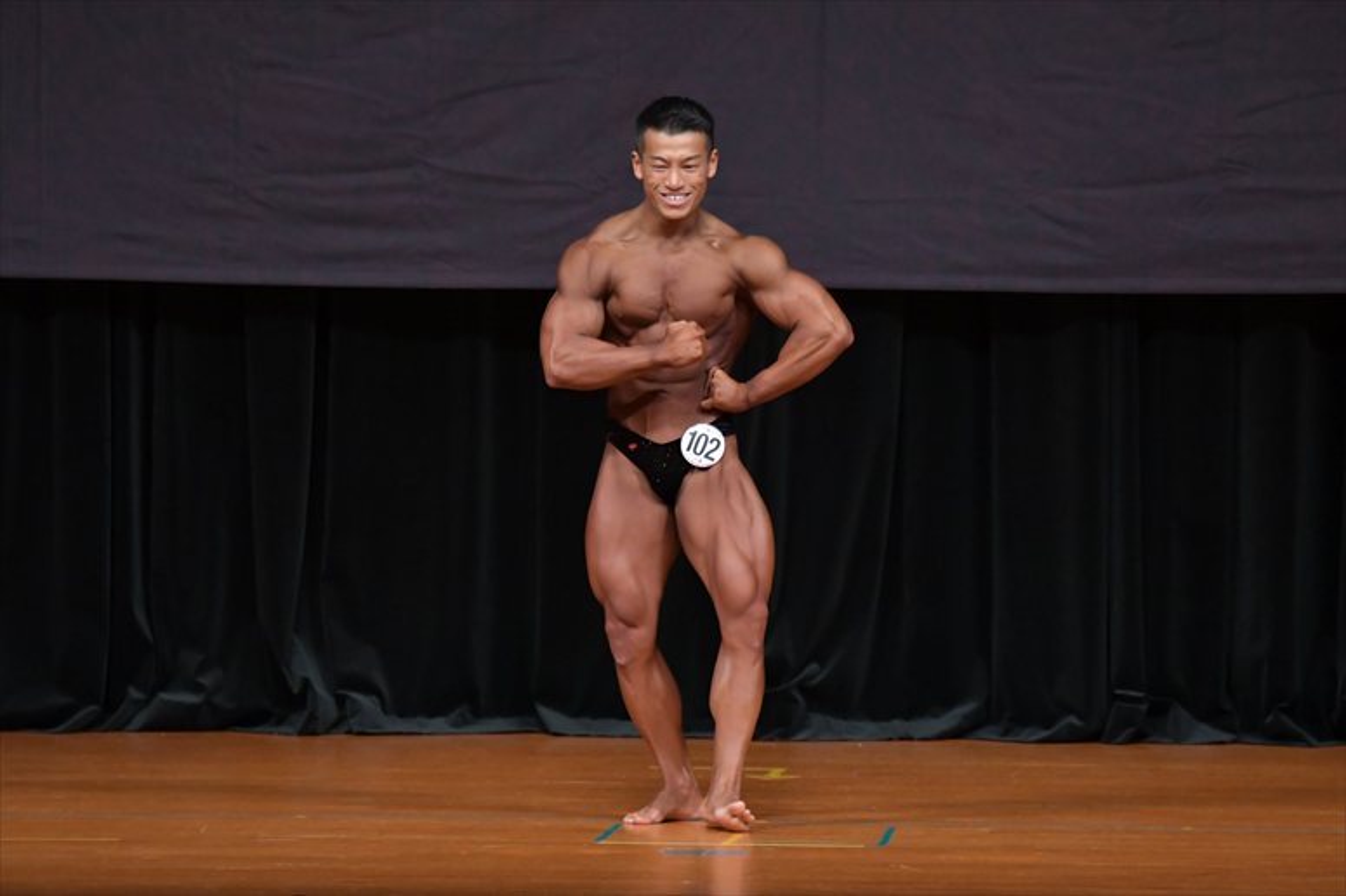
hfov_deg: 7.2
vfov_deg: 4.8
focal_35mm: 285
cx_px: 673
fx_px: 10651
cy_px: 448
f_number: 5.6
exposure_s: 1/400
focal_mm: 190
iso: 4000
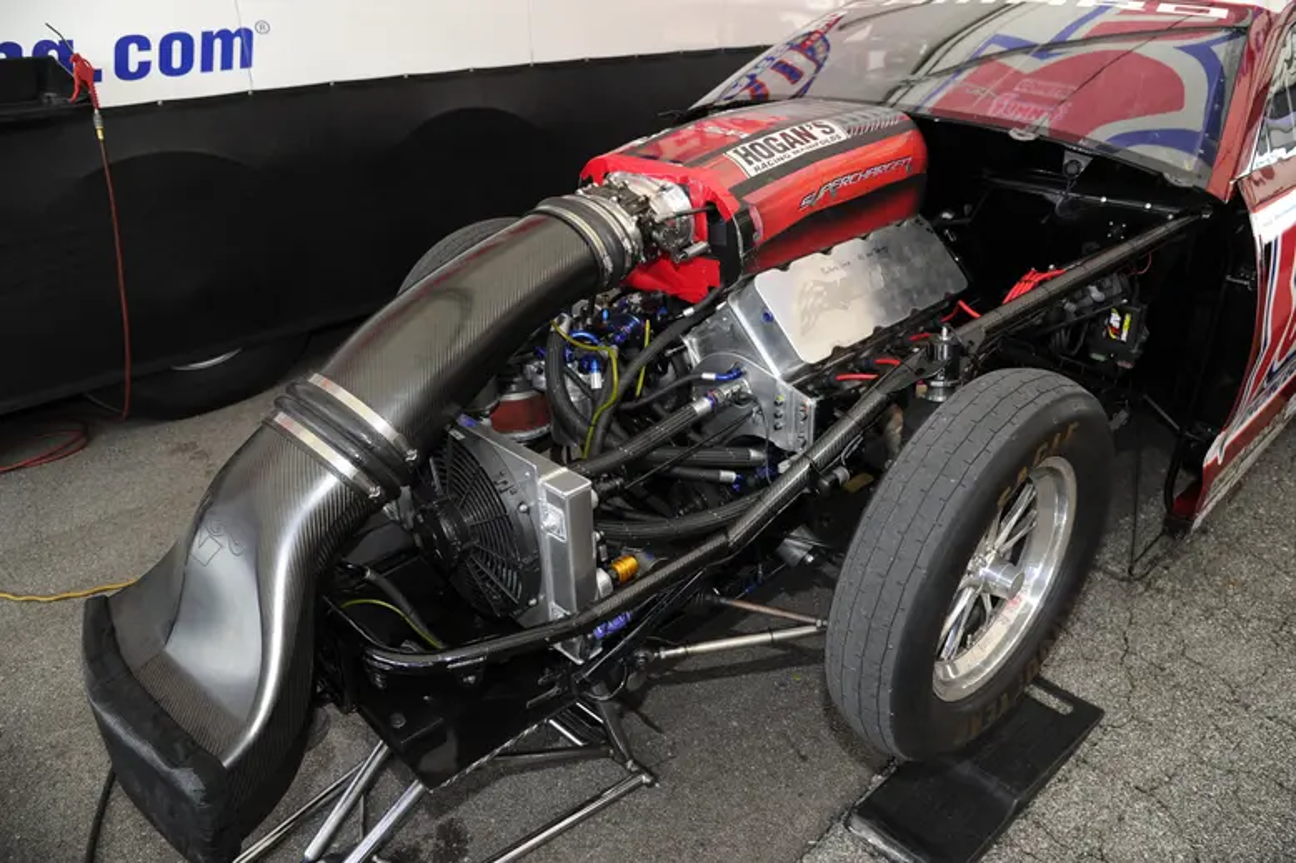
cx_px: 648
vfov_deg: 53.1
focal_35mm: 24
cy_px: 432
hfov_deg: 73.8
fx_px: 864
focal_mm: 24
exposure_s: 1/125
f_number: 5.6
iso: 800
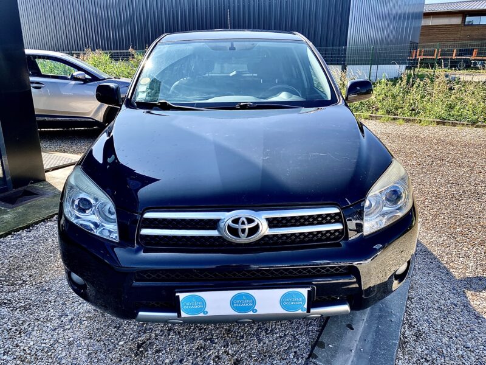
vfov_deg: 53.1
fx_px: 365
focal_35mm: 26
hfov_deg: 67.3
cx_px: 243
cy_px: 182
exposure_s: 1/747
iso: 32
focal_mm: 4.25
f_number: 1.8
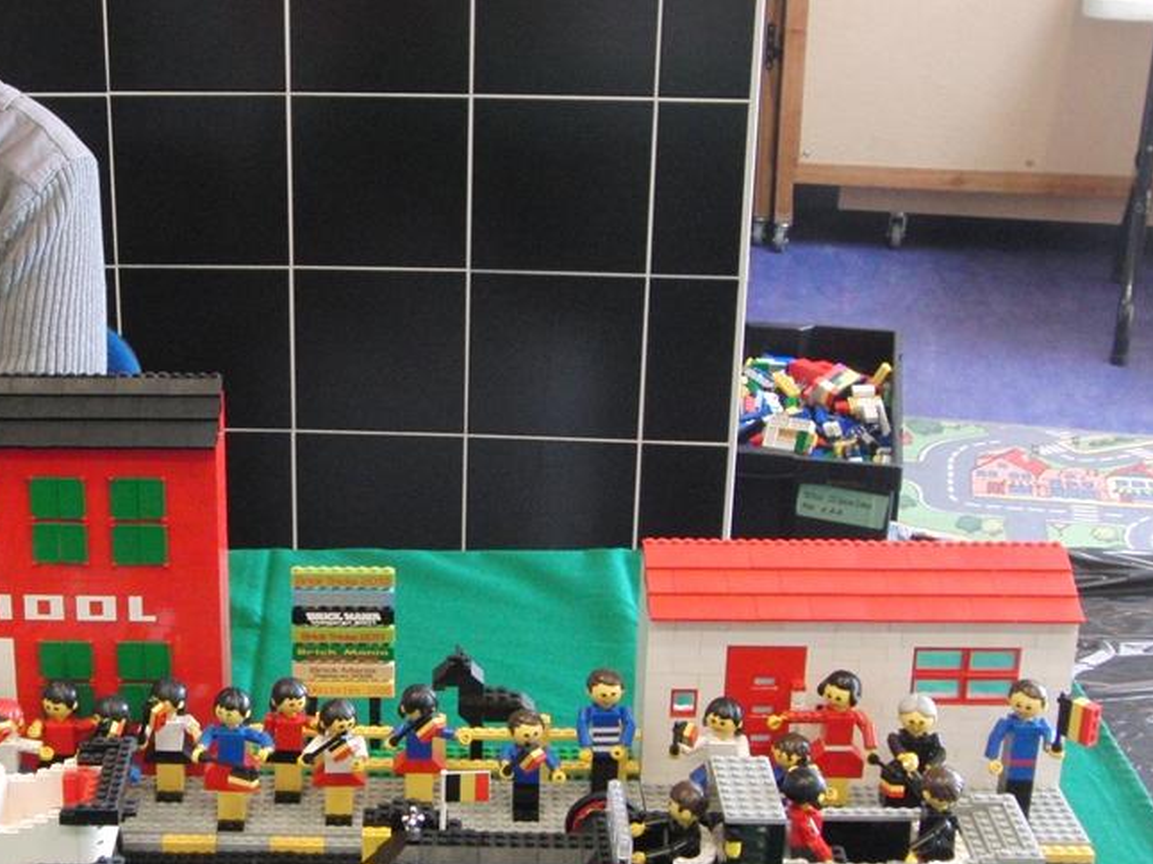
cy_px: 427
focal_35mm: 65
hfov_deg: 29.4
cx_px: 289
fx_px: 2164
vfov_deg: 22.6
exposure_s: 1/30
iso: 400
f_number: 3.1
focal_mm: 7.2
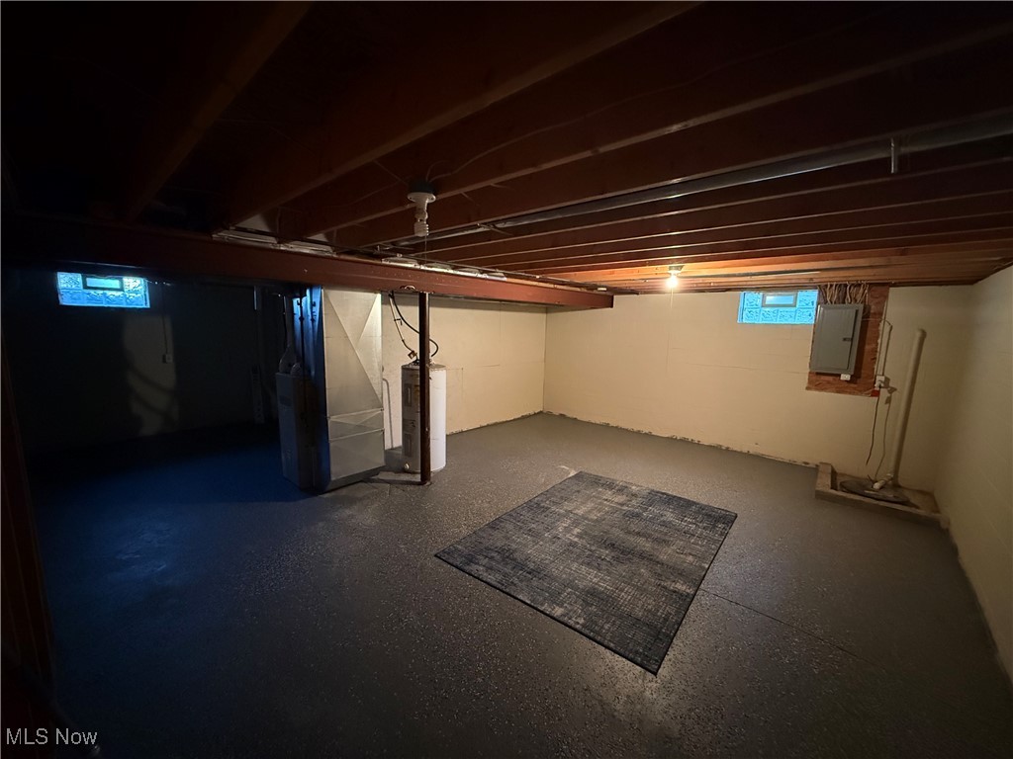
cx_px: 506
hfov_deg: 102.1
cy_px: 380
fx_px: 410
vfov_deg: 85.7
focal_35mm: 14
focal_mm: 2.22
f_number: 2.2
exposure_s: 1/40
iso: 1600
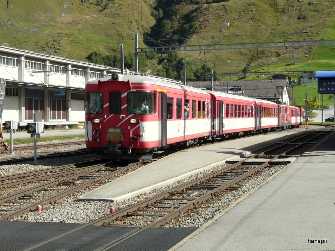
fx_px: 648
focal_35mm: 67
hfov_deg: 29.0
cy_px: 126
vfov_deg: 21.9
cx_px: 168
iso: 100
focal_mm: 11.1
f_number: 5.6
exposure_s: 1/250
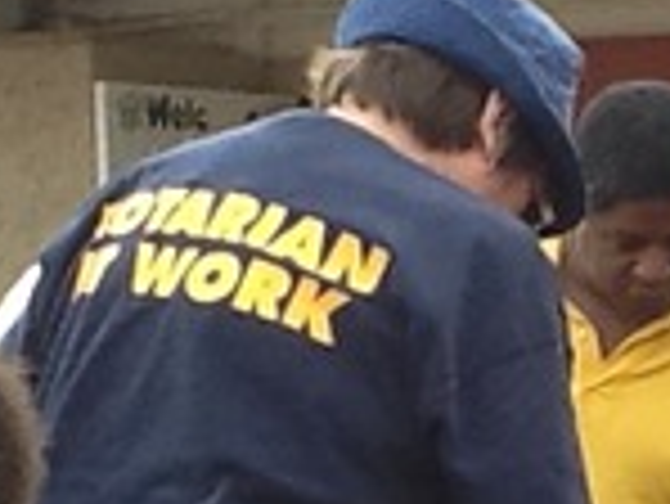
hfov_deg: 14.0
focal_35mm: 137
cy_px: 837
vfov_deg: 10.3
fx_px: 2654
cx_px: 796
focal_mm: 2.03
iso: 64
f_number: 2.4
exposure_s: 1/257
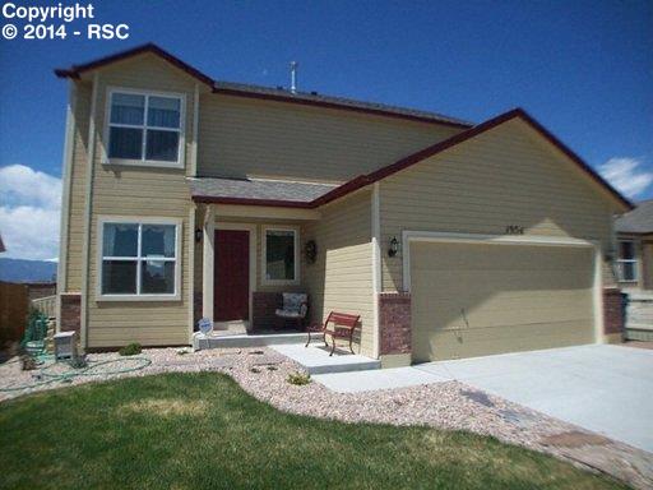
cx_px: 326
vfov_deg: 38.7
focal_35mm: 37
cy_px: 245
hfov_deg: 50.1
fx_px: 698
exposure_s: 1/513
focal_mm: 6.2
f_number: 5.6
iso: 80
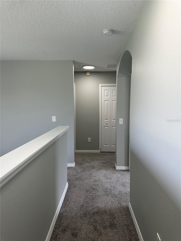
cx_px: 90
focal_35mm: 24
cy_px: 120
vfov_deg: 71.6
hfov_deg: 56.8
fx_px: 167
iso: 80
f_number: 1.78
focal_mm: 6.86
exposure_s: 1/120
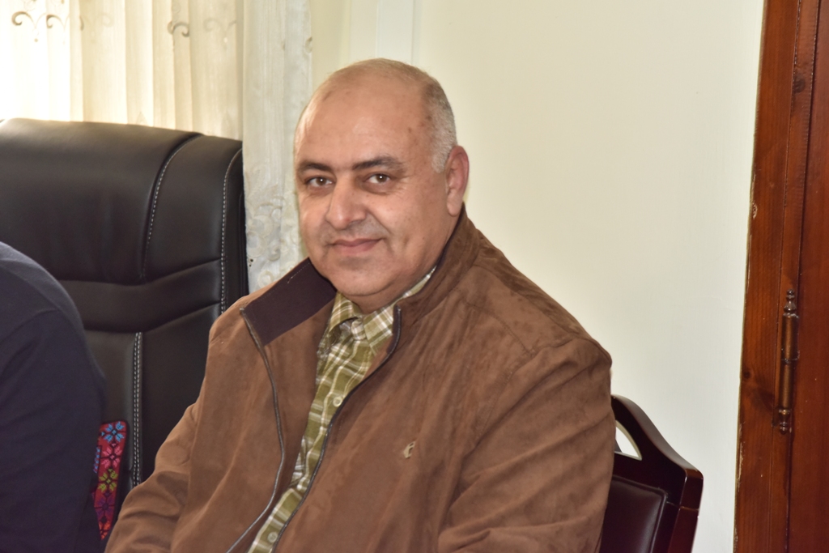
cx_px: 414
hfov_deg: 17.1
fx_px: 2764
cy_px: 276
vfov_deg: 11.4
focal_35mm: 120
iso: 2500
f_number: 6.3
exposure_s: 1/100
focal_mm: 120
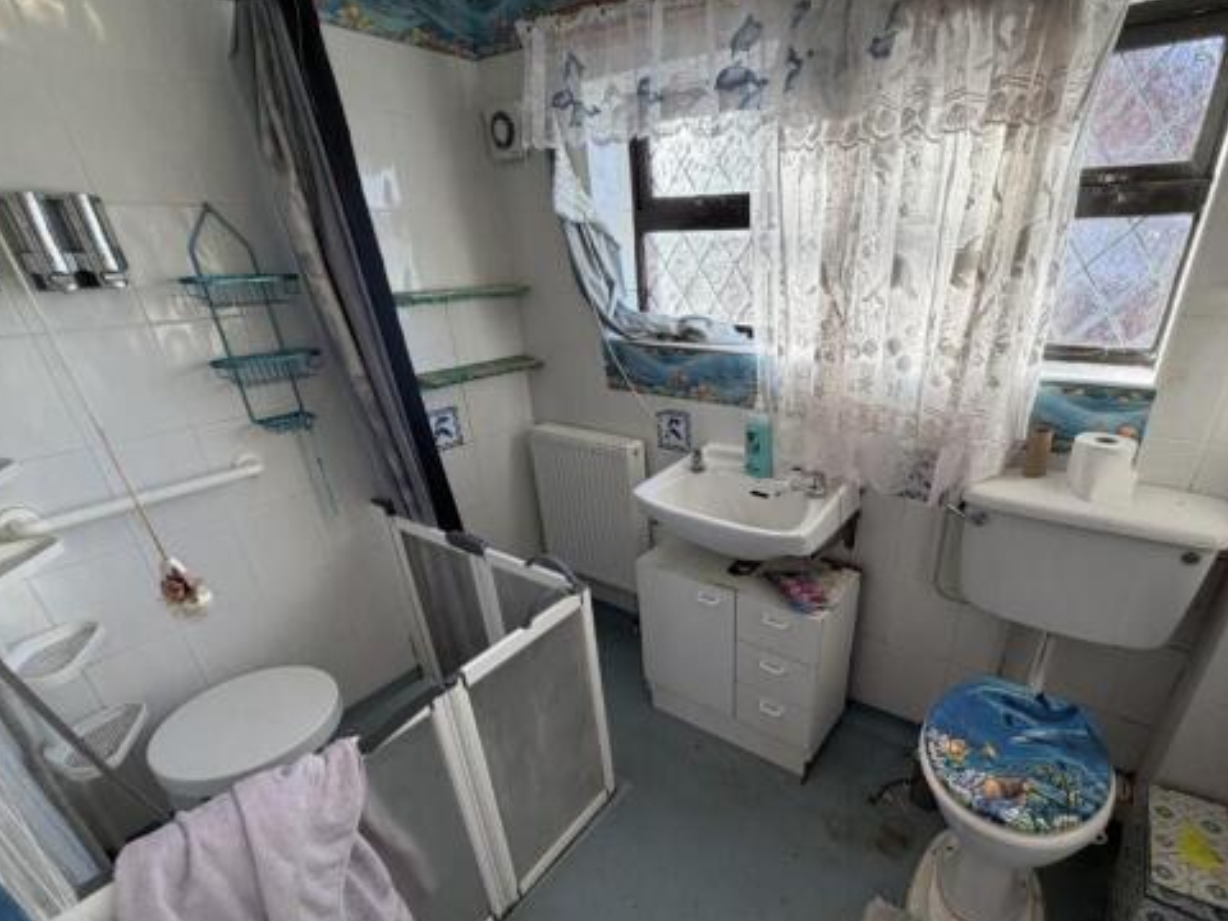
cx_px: 707
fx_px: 603
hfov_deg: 90.4
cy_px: 546
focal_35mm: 17
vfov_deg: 74.0
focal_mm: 2.22
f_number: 2.2
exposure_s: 1/100
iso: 100
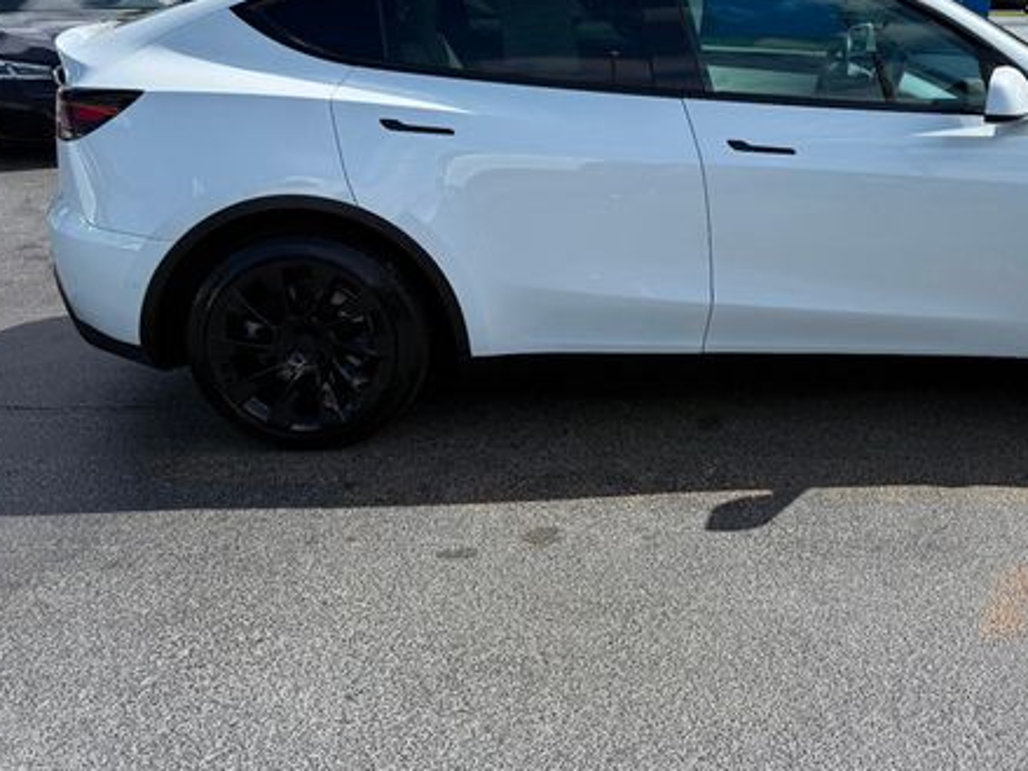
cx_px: 717
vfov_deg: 39.8
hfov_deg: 51.3
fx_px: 1039
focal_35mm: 35
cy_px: 213
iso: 80
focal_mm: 6.76
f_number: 1.78
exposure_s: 1/4673
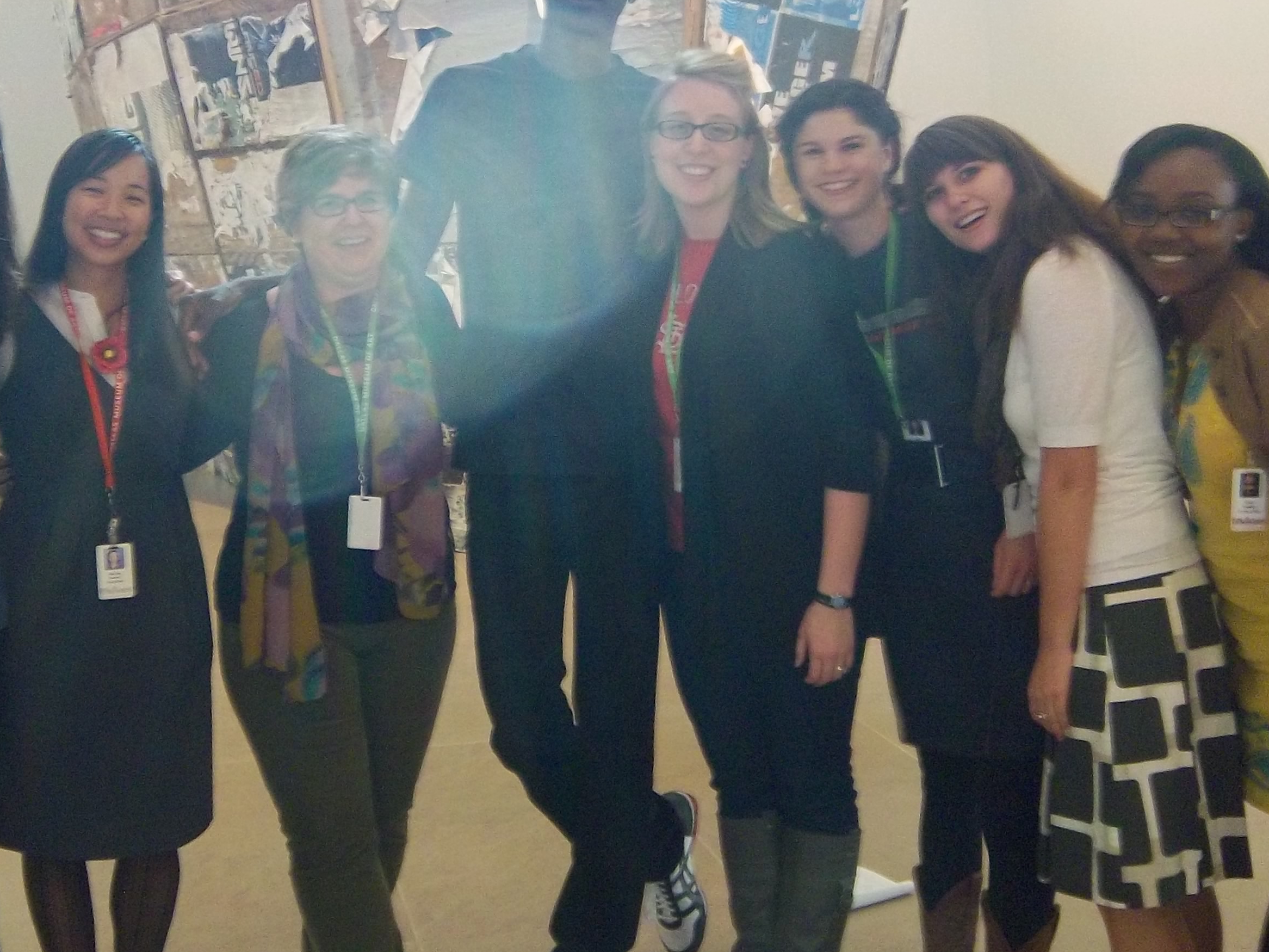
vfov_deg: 30.0
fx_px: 1760
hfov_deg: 39.6
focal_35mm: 48
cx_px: 546
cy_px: 296
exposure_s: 1/8
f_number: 3.5
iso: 218
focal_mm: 5.05
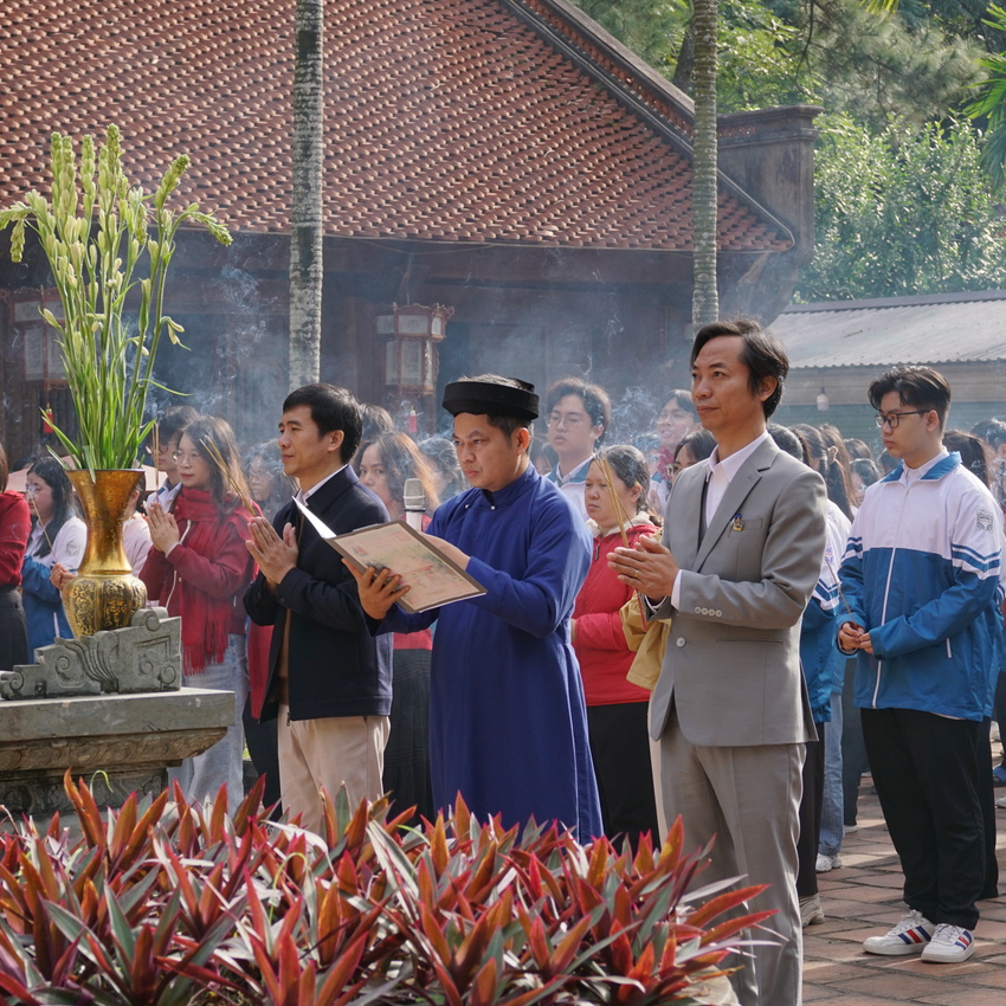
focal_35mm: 96
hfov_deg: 18.1
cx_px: 489
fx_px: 3156
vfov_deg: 18.1
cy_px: 454
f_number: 8
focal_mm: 60
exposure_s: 1/400
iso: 250
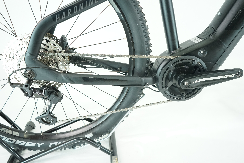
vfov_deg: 46.4
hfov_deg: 65.5
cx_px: 122
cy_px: 82
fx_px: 190
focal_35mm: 28
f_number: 5
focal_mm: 28
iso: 3200
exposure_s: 1/200
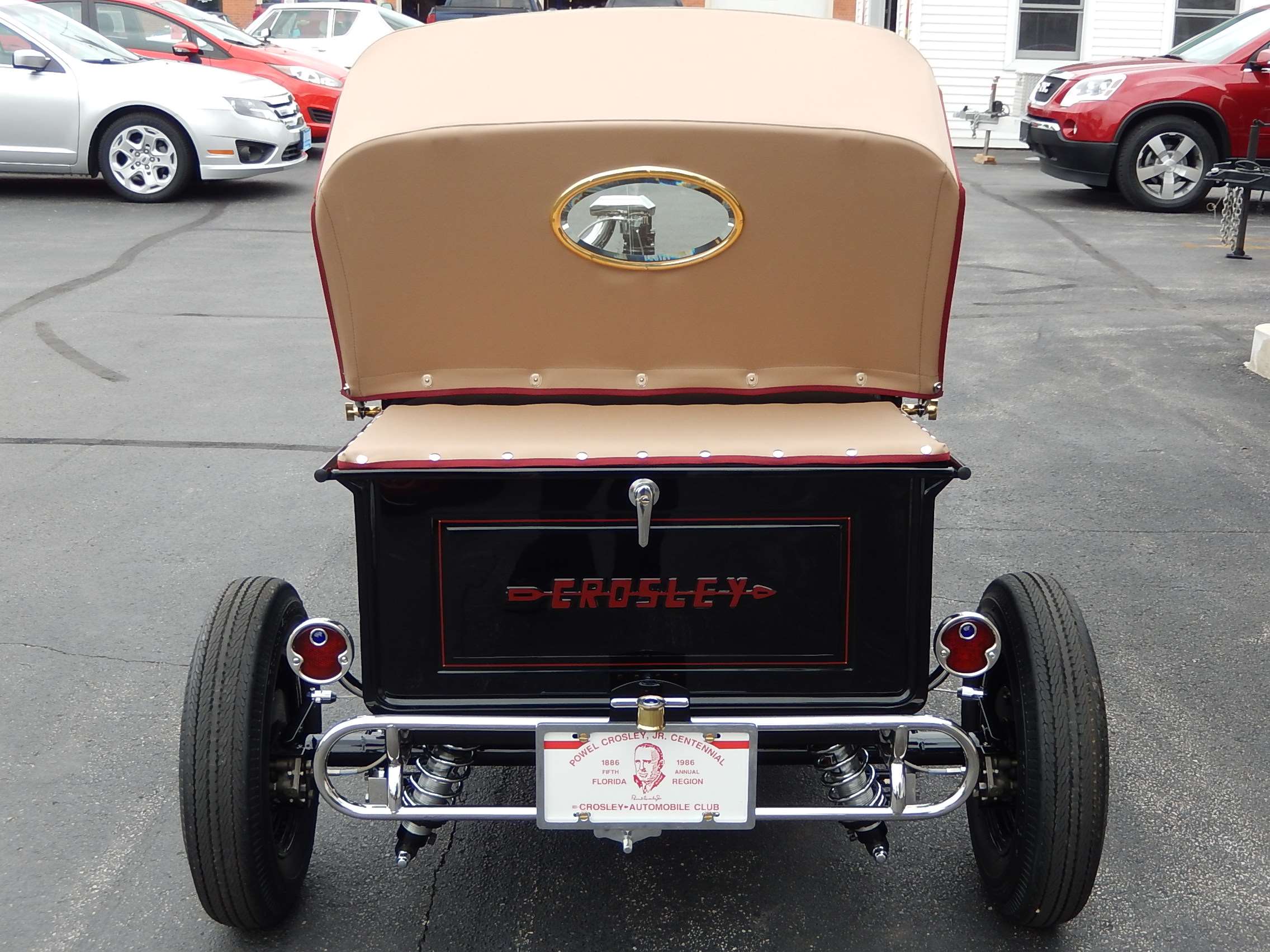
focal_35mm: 45
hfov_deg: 42.1
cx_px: 635
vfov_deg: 32.2
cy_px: 476
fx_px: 1651
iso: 125
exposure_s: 1/200
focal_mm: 8.1
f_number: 4.3
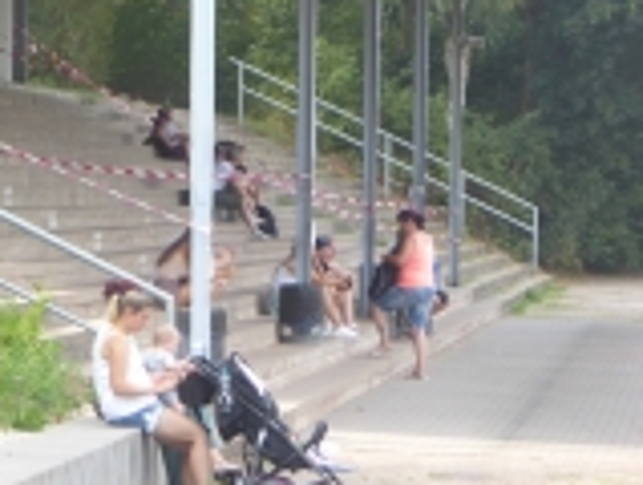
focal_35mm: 325
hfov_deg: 6.0
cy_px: 65
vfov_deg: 4.6
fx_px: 6051
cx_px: -194
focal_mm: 20.6
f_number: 5.1
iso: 100
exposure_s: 1/60
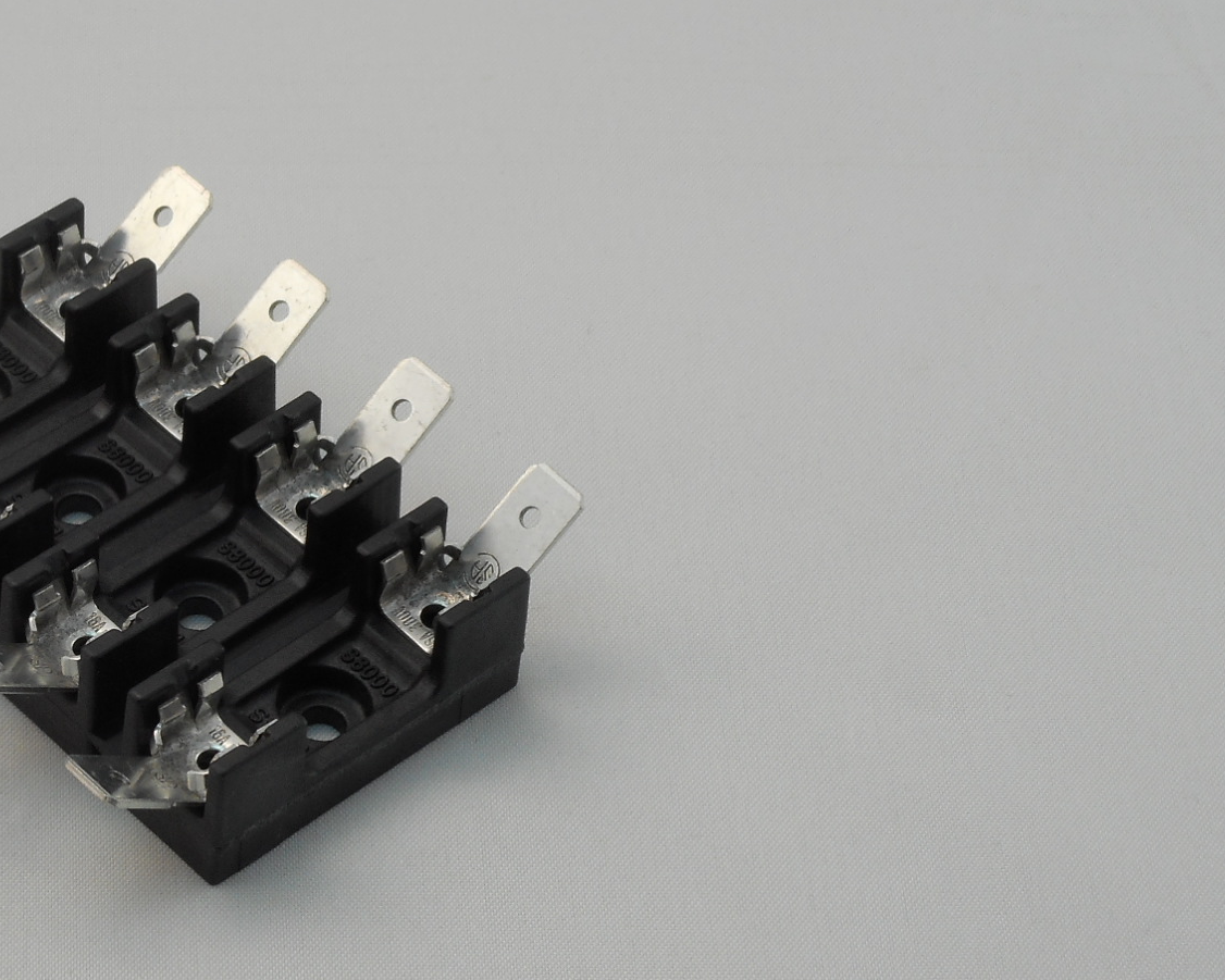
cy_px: 636
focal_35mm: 132
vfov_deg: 11.7
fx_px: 4786
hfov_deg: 14.4
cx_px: 135
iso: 80
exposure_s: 1/30
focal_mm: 12
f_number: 5.3
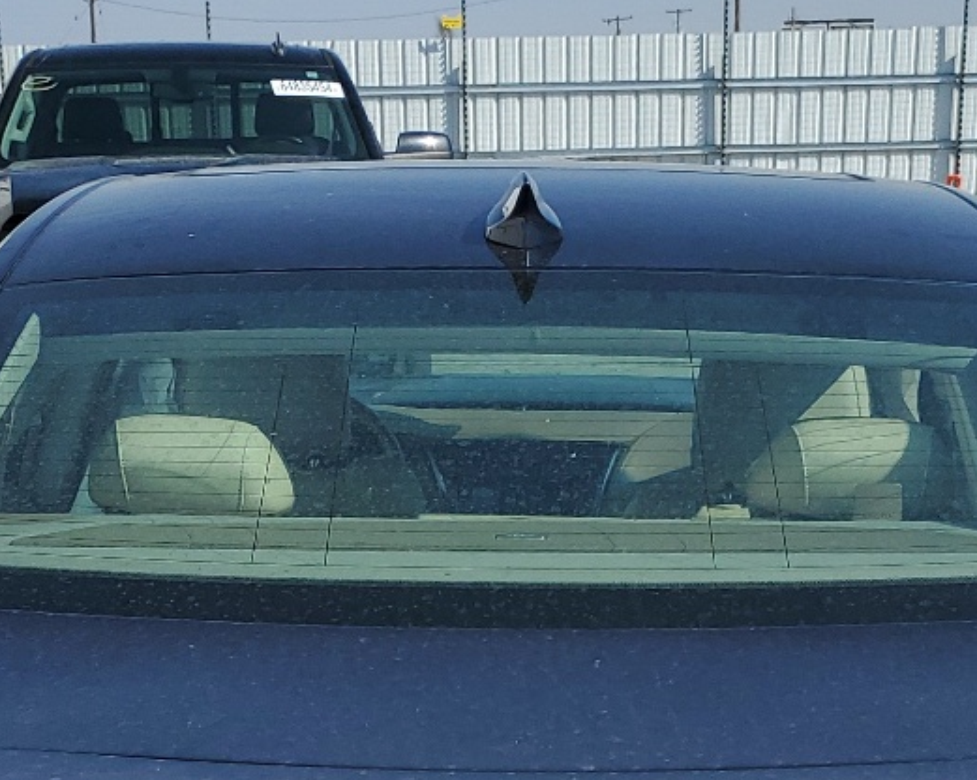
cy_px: 1035
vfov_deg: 18.2
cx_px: 469
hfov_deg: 24.5
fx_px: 2254
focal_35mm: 78
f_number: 1.5
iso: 50
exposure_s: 1/5000
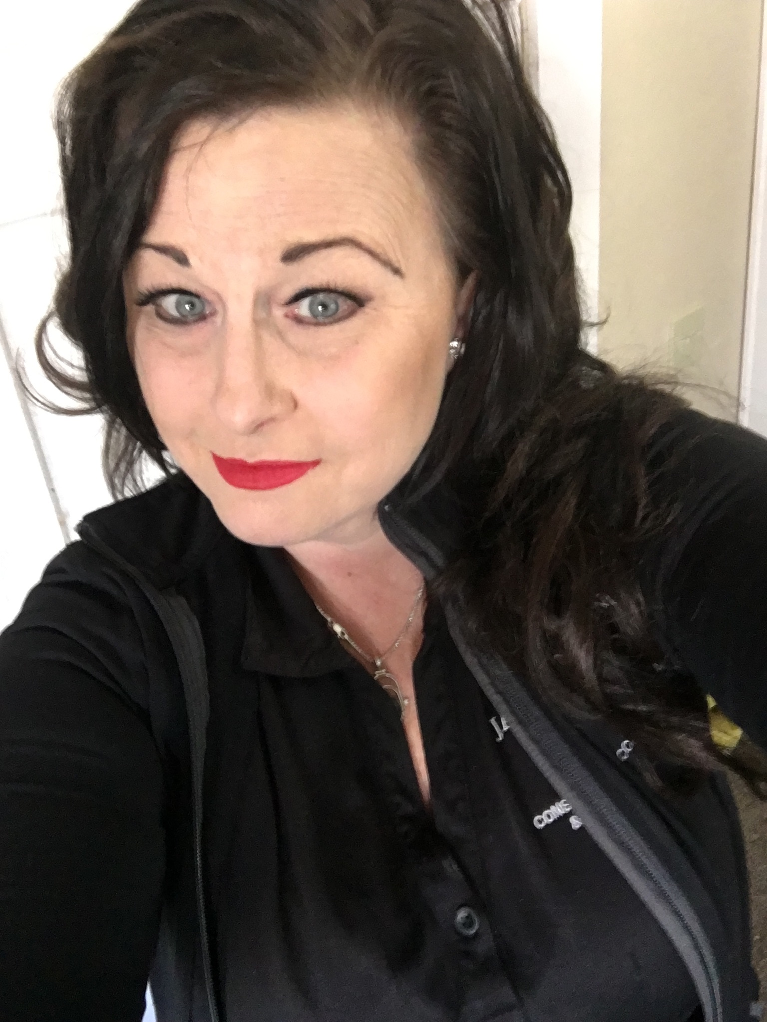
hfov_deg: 45.4
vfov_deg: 58.4
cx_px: 384
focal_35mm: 31
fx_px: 916
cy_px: 511
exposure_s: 1/15
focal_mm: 2.65
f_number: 2.2
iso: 250
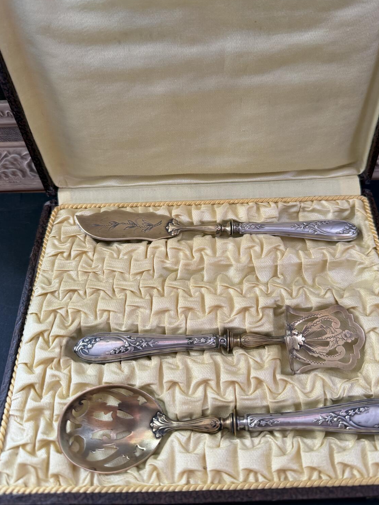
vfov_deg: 61.4
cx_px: 210
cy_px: 219
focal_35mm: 29
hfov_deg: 48.1
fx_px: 423
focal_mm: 6.76
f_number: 1.78
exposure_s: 1/121
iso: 160
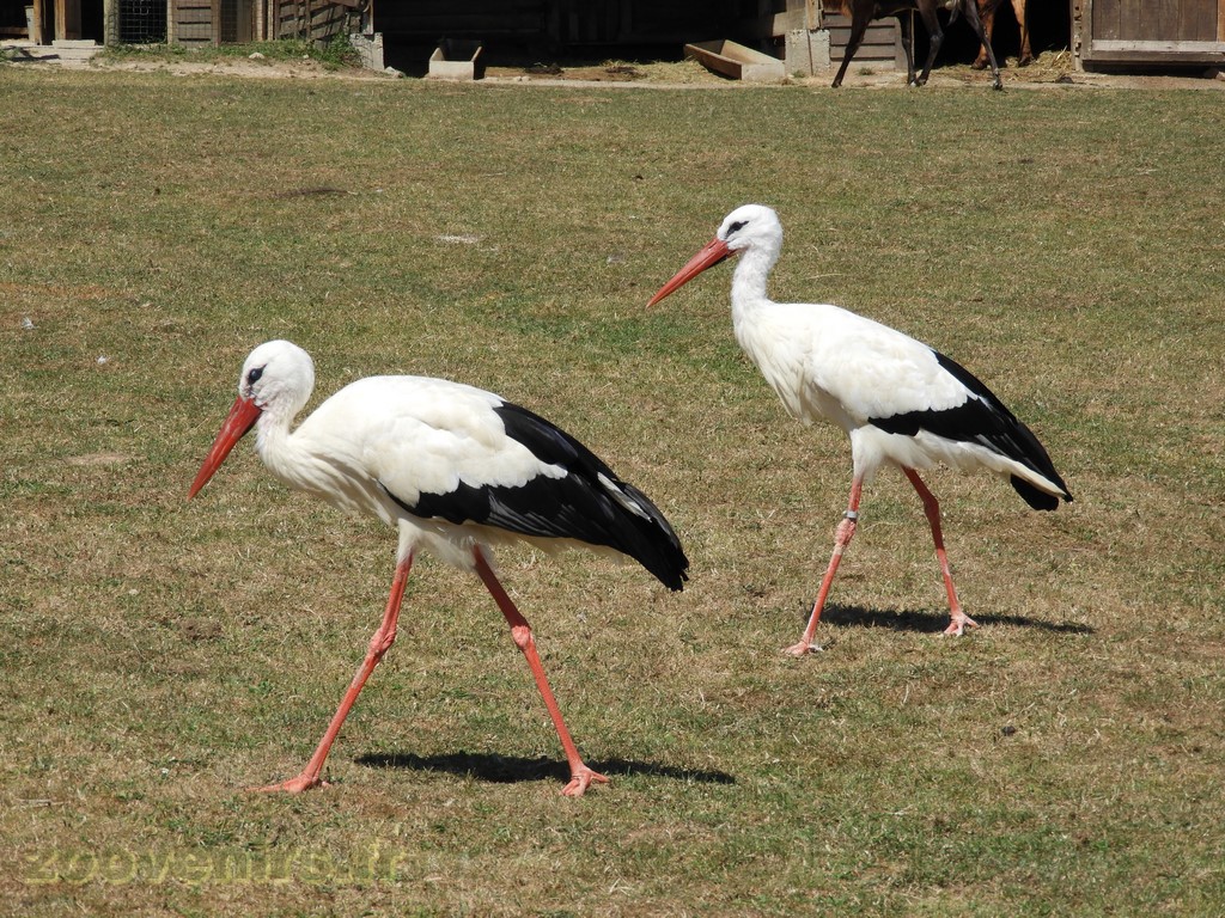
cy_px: 459
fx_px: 6370
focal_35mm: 180
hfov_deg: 11.0
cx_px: 612
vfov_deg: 8.2
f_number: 5.3
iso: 100
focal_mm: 32.2
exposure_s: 1/800
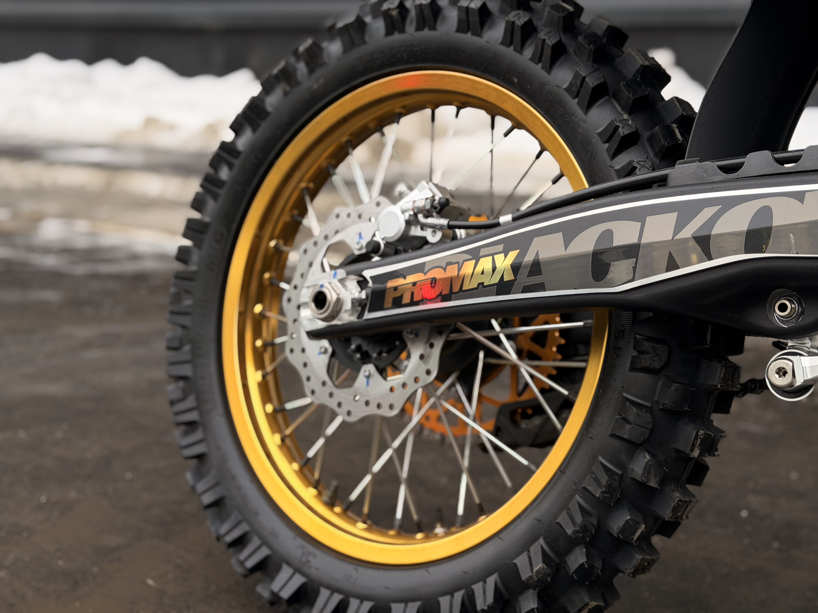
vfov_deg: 30.3
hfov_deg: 39.7
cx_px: 409
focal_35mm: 48
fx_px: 1134
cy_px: 306
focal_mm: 6.76
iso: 80
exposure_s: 1/322
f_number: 1.78
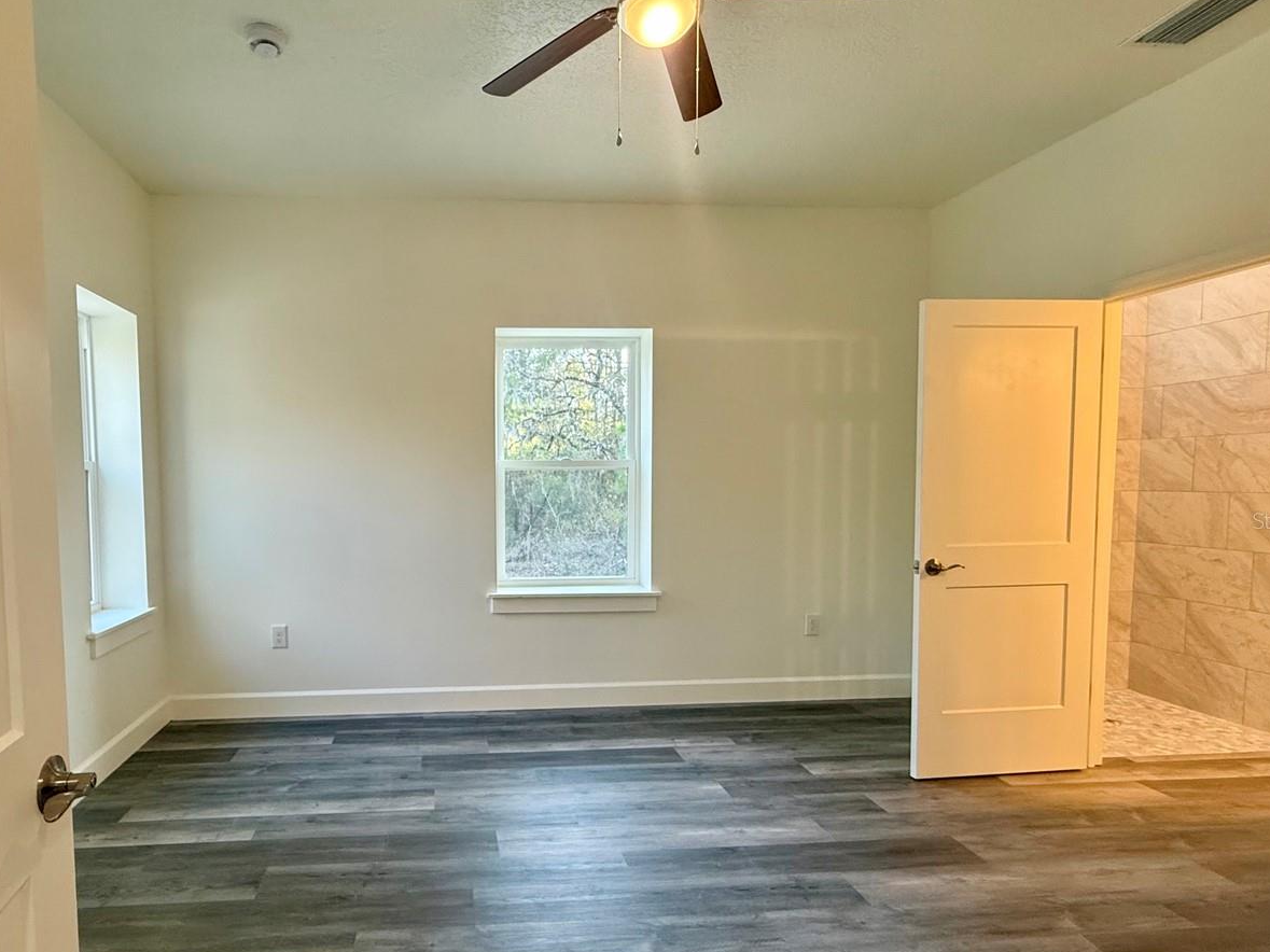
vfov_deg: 68.5
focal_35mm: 19
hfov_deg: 83.4
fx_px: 697
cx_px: 492
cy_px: 520
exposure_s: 1/60
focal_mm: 2.22
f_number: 2.2
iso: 200
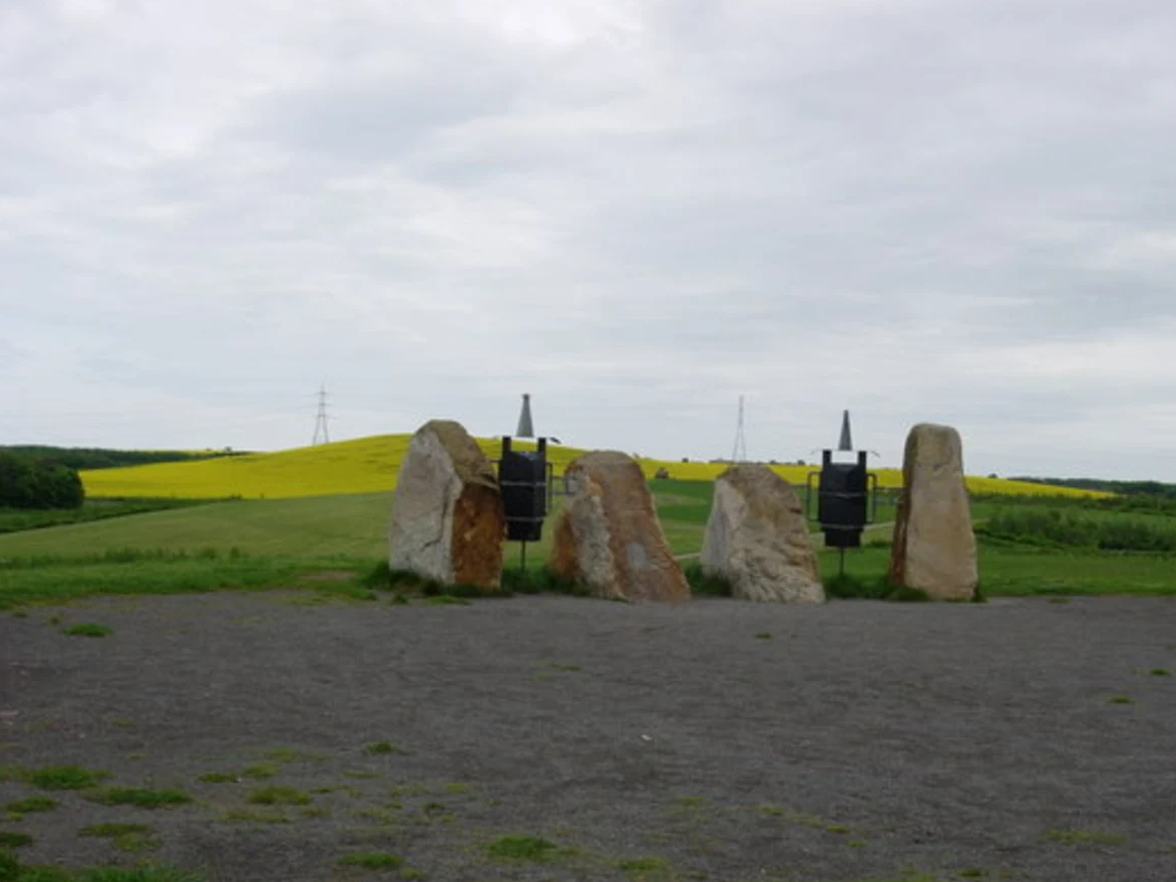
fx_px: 1597
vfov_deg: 30.8
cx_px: 682
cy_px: 519
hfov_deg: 40.3
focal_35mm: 47
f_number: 4.8
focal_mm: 7.8
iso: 64
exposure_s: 1/558
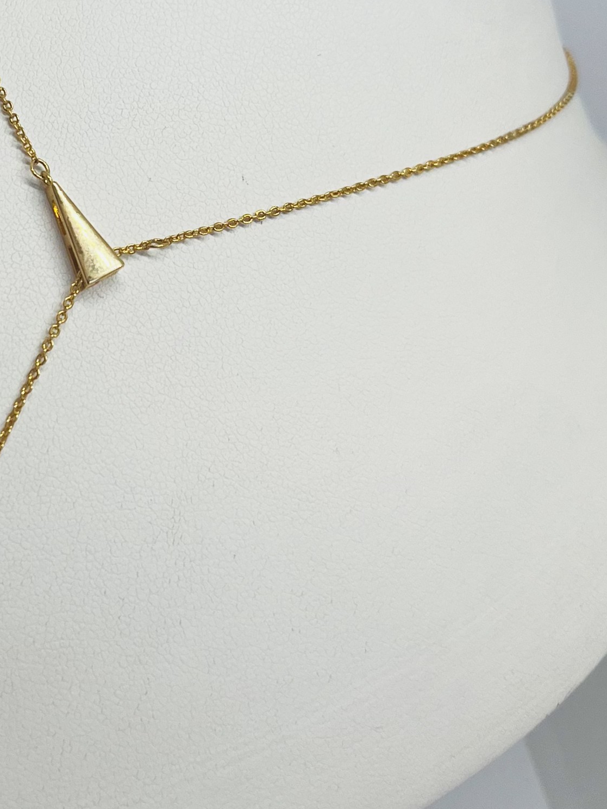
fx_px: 982
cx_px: 142
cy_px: 259
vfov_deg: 44.1
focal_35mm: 42
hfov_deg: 33.6
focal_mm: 5.1
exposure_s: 1/415
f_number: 1.6
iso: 50
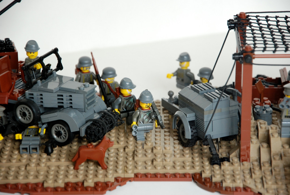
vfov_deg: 8.8
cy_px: 98
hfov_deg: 13.0
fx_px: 1272
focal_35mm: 158
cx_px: 145
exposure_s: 1/15
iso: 500
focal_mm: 105
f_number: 5.6
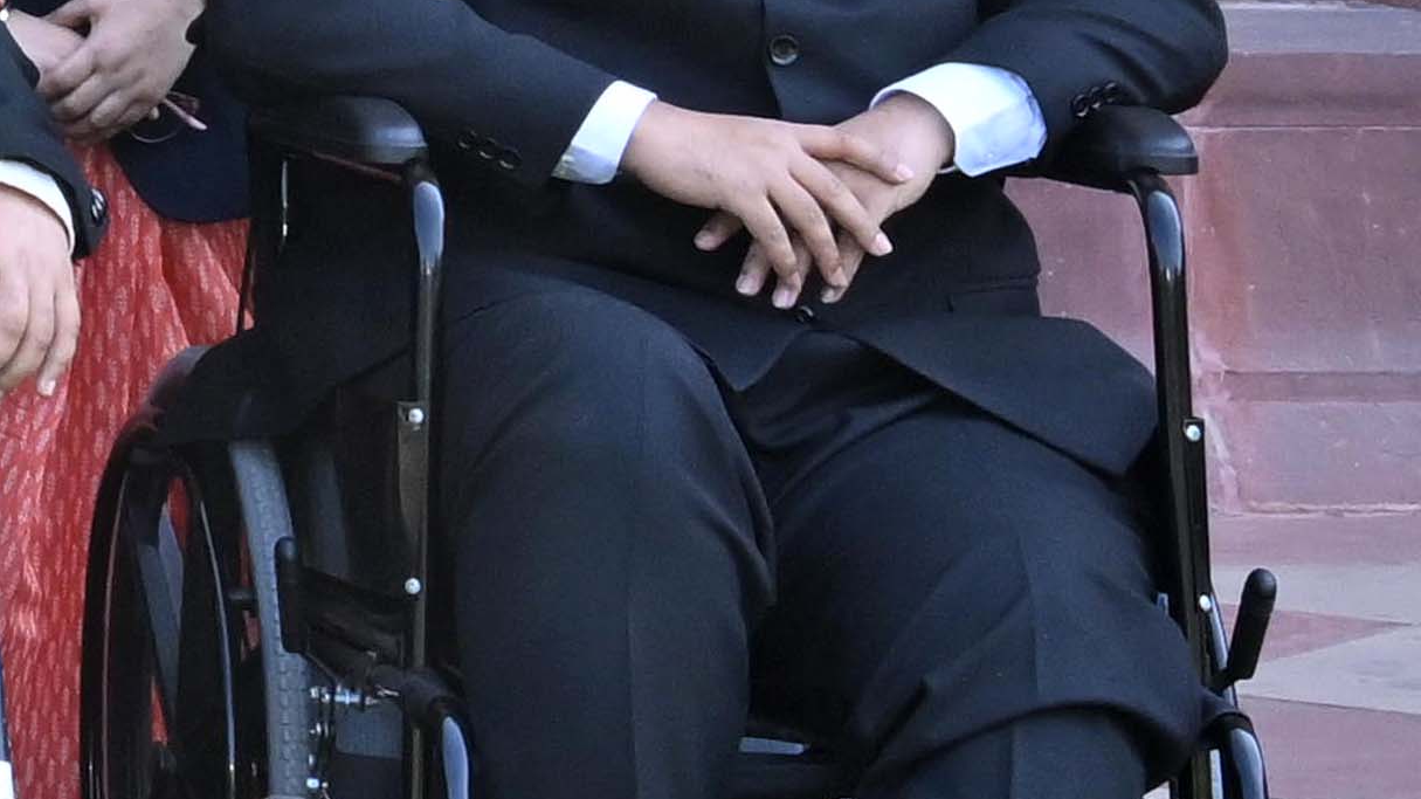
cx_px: -3276
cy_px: -1486
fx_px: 9117
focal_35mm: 242
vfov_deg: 4.8
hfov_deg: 7.5
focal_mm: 34
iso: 640
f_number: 9
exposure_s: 1/200
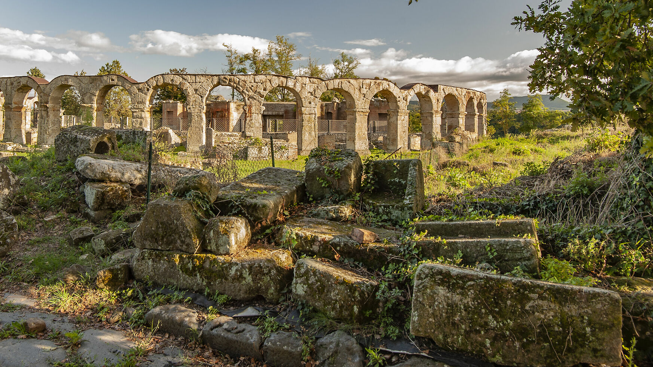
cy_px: 104
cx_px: 251
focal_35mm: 23
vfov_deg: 48.1
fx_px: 398
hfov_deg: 77.5
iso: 100
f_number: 9
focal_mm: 16
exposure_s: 1/30
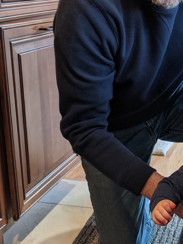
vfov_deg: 30.1
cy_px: 152
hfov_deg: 22.0
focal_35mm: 64
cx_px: 186
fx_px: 451
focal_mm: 4.44
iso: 185
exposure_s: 1/60
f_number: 1.8
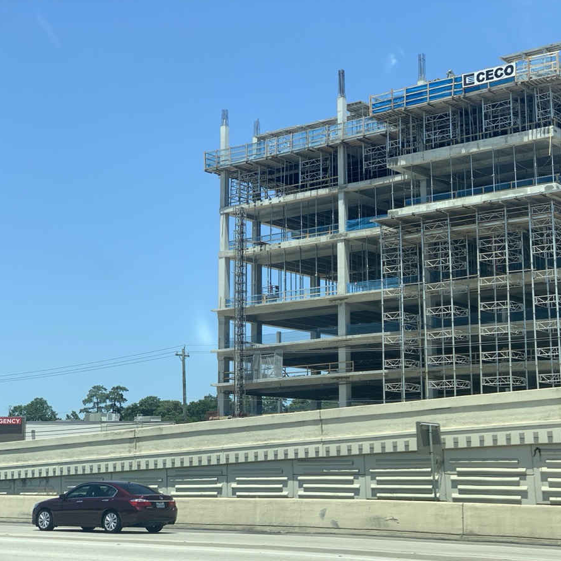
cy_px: 281
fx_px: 1137
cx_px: 366
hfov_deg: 27.6
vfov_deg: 27.7
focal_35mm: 62
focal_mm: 6
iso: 16
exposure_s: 1/749
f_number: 2.4
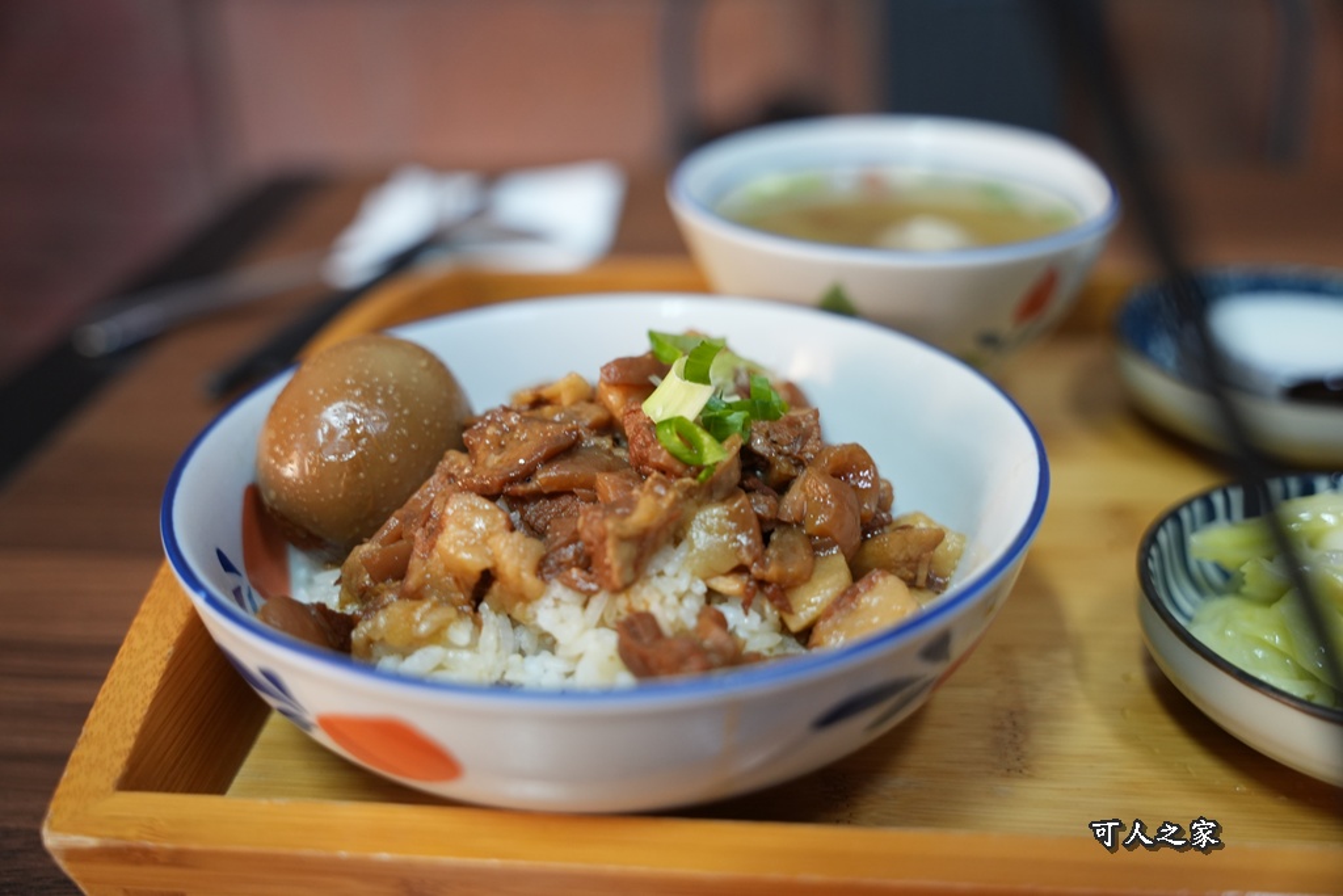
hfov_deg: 49.1
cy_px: 448
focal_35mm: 39
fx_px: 1470
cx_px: 672
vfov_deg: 33.9
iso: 1250
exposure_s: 1/50
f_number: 3.2
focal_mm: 39.4
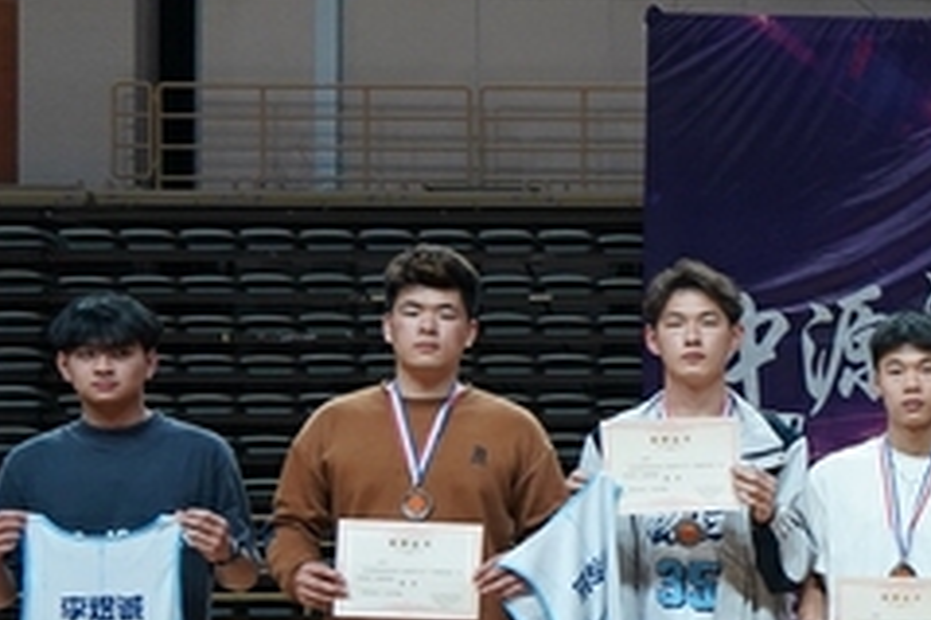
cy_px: 468
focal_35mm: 130
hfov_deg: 14.1
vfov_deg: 10.5
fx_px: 3360
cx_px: 1624
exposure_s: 1/160
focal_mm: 31
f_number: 4
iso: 1600
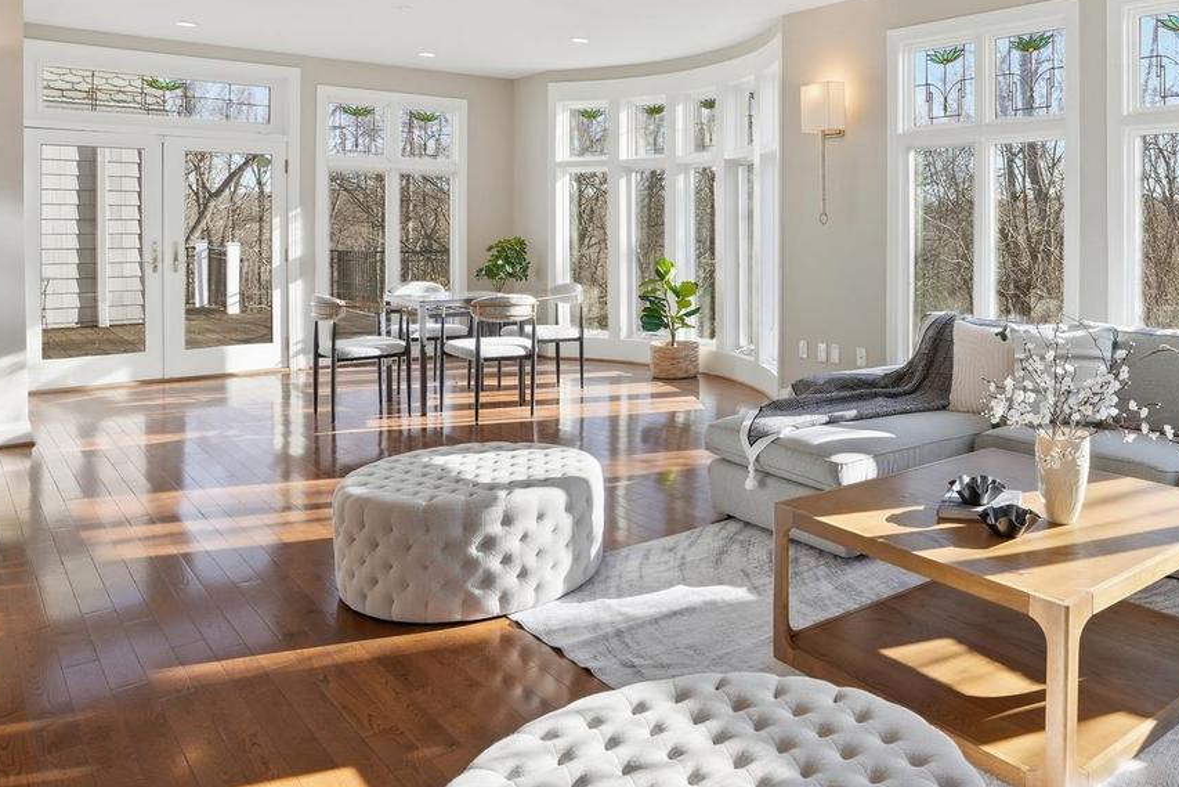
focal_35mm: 27
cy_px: 235
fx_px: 884
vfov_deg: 46.8
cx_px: 867
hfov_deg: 63.9
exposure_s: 1/800
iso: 400
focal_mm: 16
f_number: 8
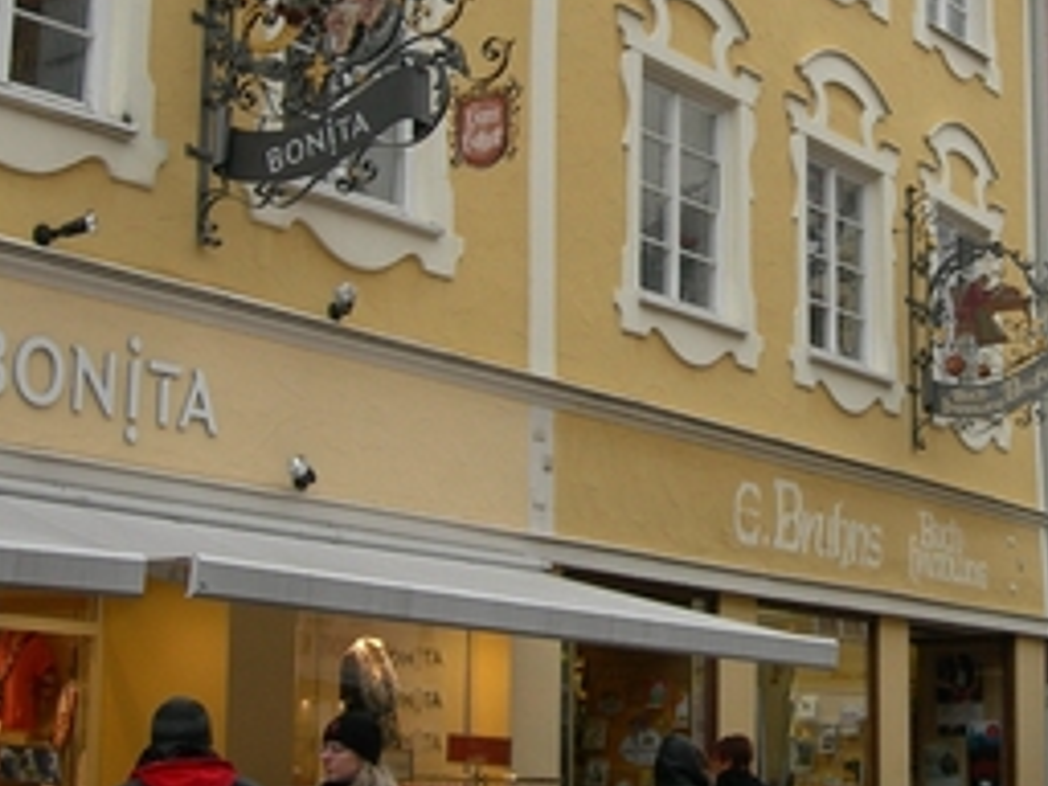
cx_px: 897
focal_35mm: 89
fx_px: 2694
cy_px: 258
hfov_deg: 21.6
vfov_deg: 16.6
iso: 50
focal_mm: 7.8
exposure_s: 1/126
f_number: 2.8
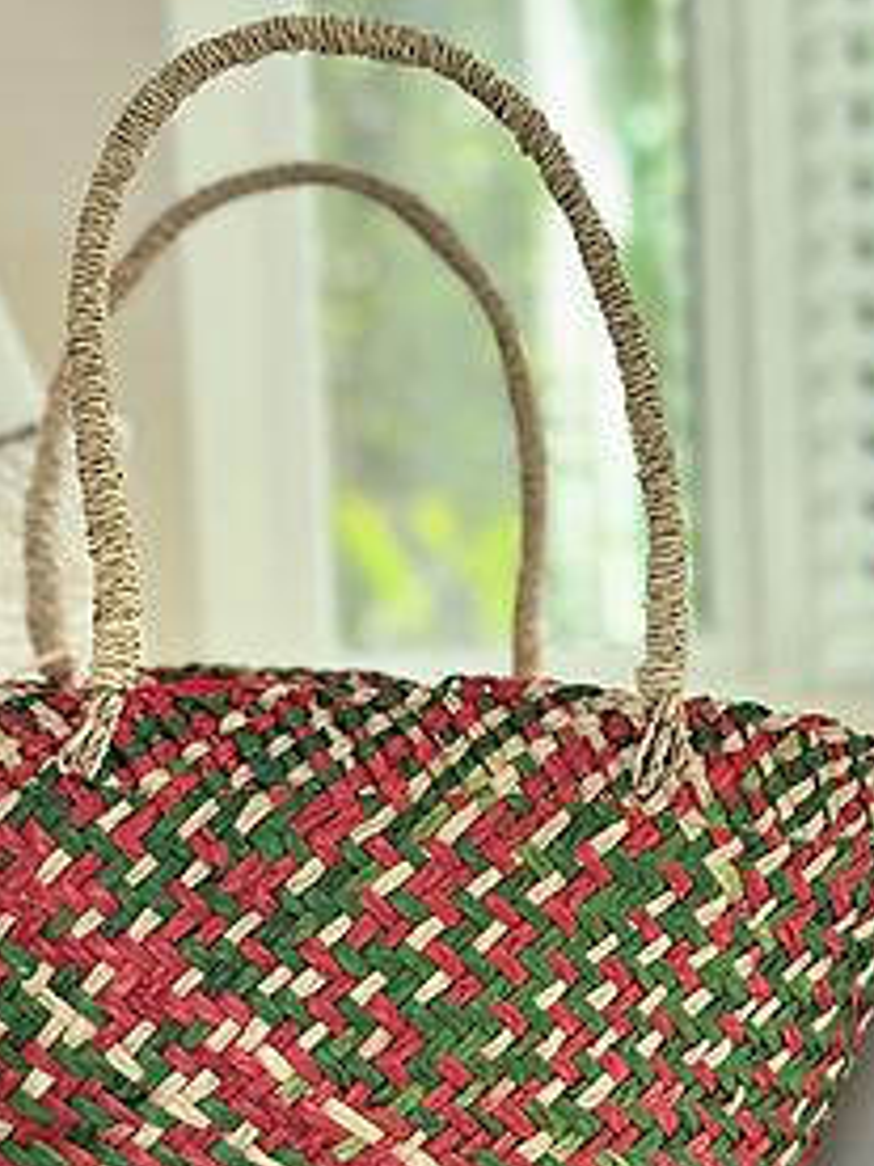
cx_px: 277
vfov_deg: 22.4
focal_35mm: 87
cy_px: 777
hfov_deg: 16.9
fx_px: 2929
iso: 100
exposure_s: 1/60
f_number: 1.78
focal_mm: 6.76
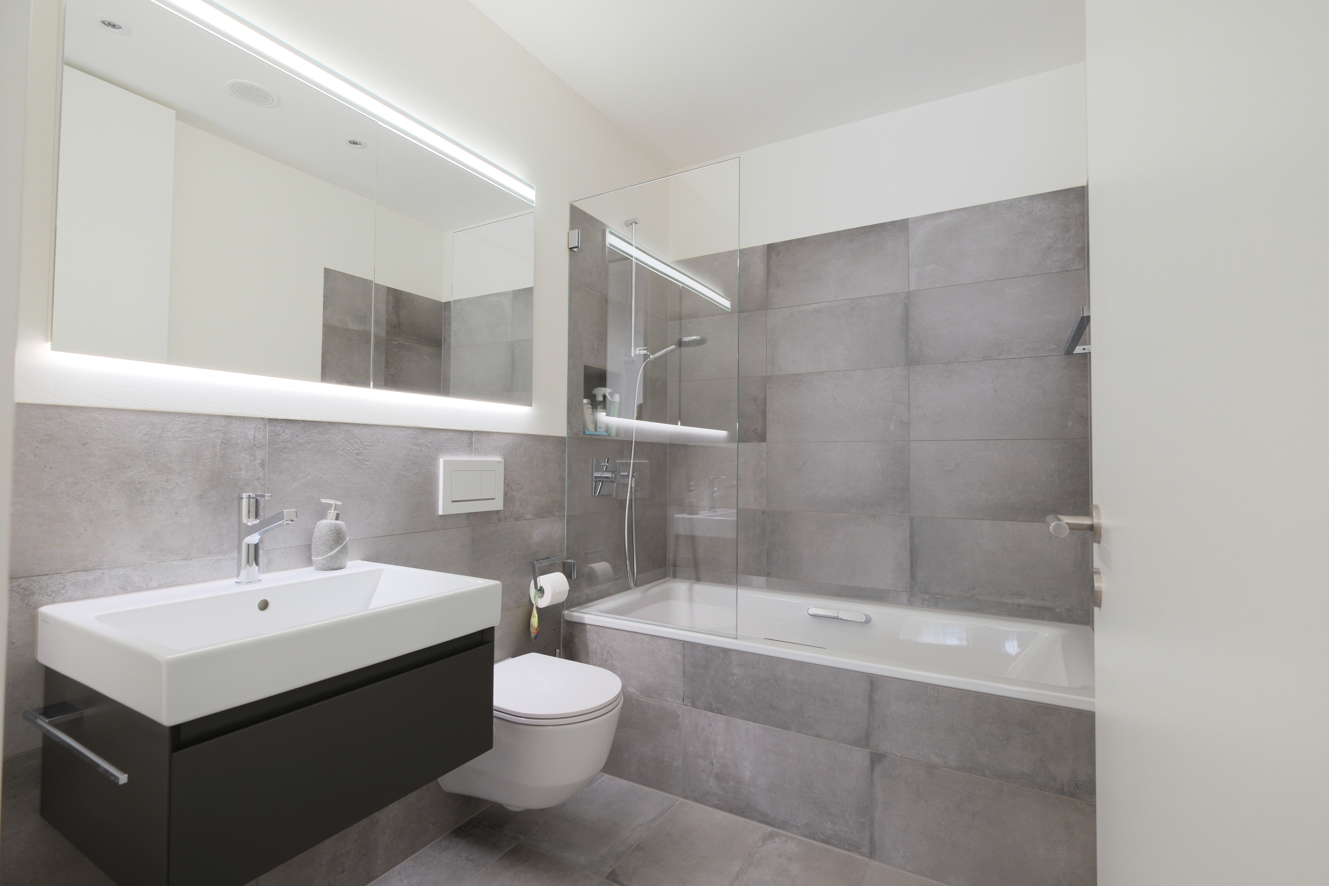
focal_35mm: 15
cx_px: 664
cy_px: 443
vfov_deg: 77.3
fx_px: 554
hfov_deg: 100.4
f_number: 4.5
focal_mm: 10
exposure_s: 1/15
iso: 320
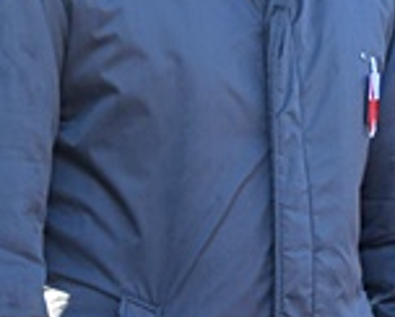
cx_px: 572
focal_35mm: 370
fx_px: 4331
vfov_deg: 4.2
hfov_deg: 5.2
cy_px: 292
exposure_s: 1/160
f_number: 6.3
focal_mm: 40
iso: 400
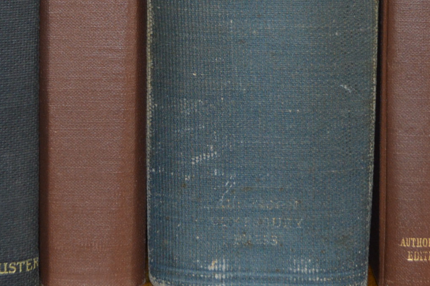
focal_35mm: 127
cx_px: 222
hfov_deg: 16.1
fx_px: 1521
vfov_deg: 10.5
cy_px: -98
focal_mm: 29
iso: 720
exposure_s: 1/60
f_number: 4.5
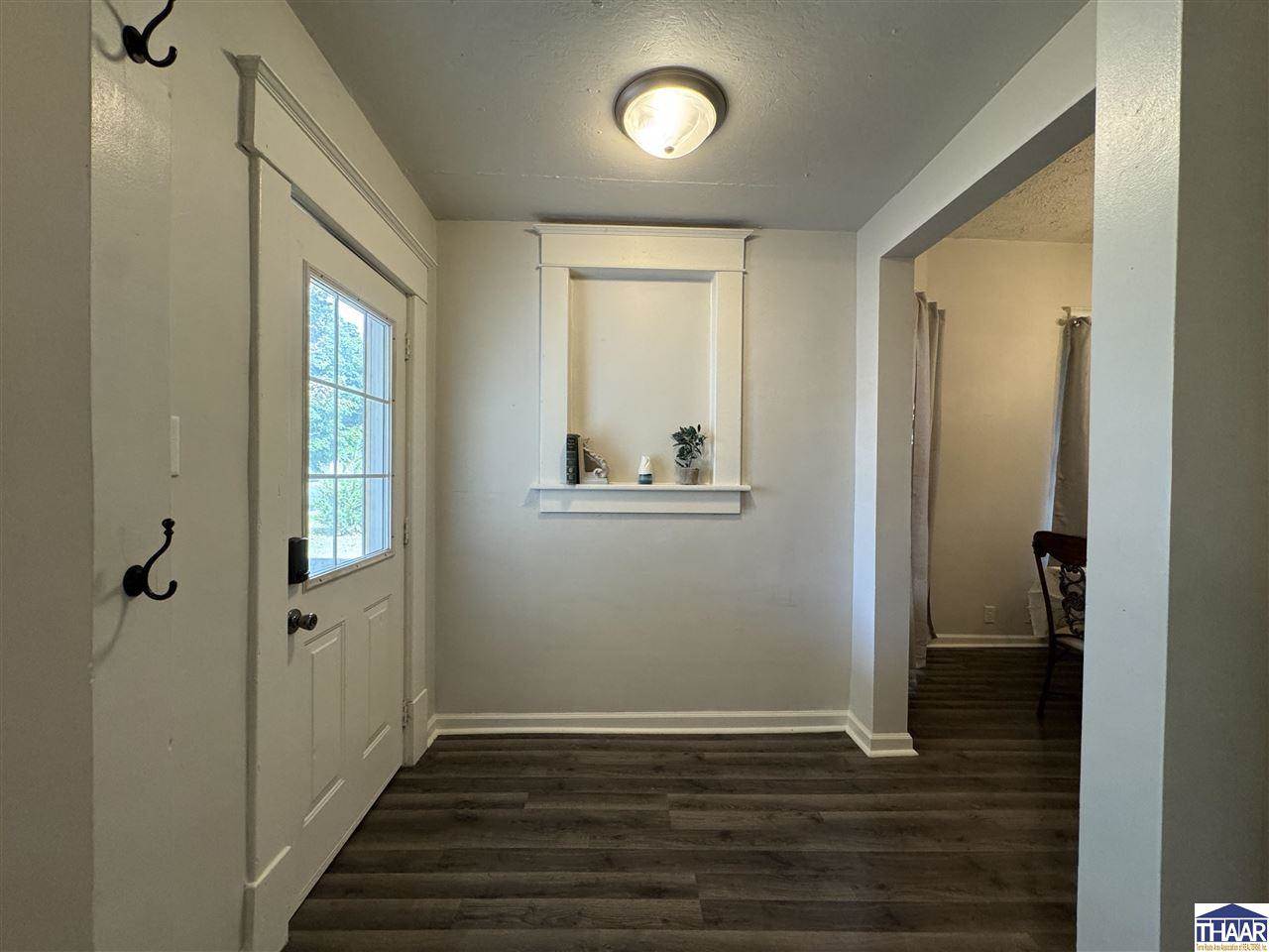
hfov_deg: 102.1
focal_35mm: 14
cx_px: 634
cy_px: 476
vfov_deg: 85.7
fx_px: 513
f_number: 2.2
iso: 320
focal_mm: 2.22
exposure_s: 1/120
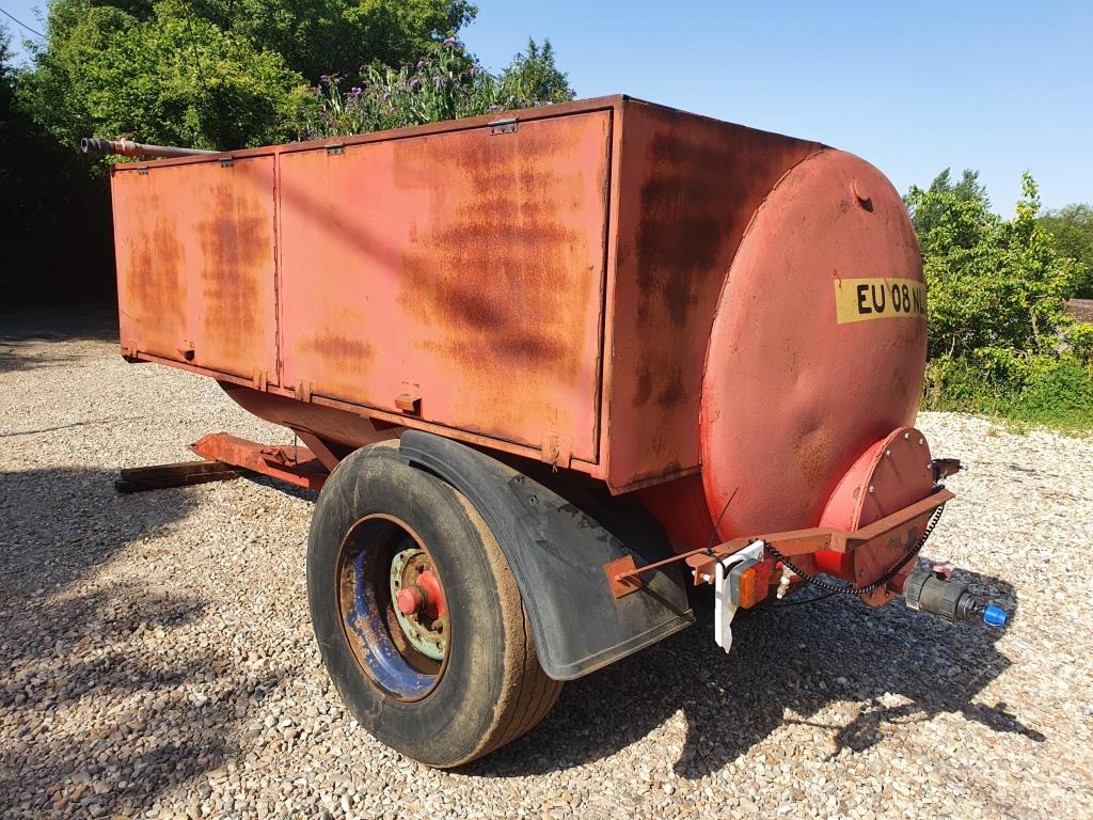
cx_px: 546
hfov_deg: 67.3
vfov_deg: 53.1
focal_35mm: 26
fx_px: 821
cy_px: 410
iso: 50
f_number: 2.4
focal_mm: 4.32
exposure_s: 1/990
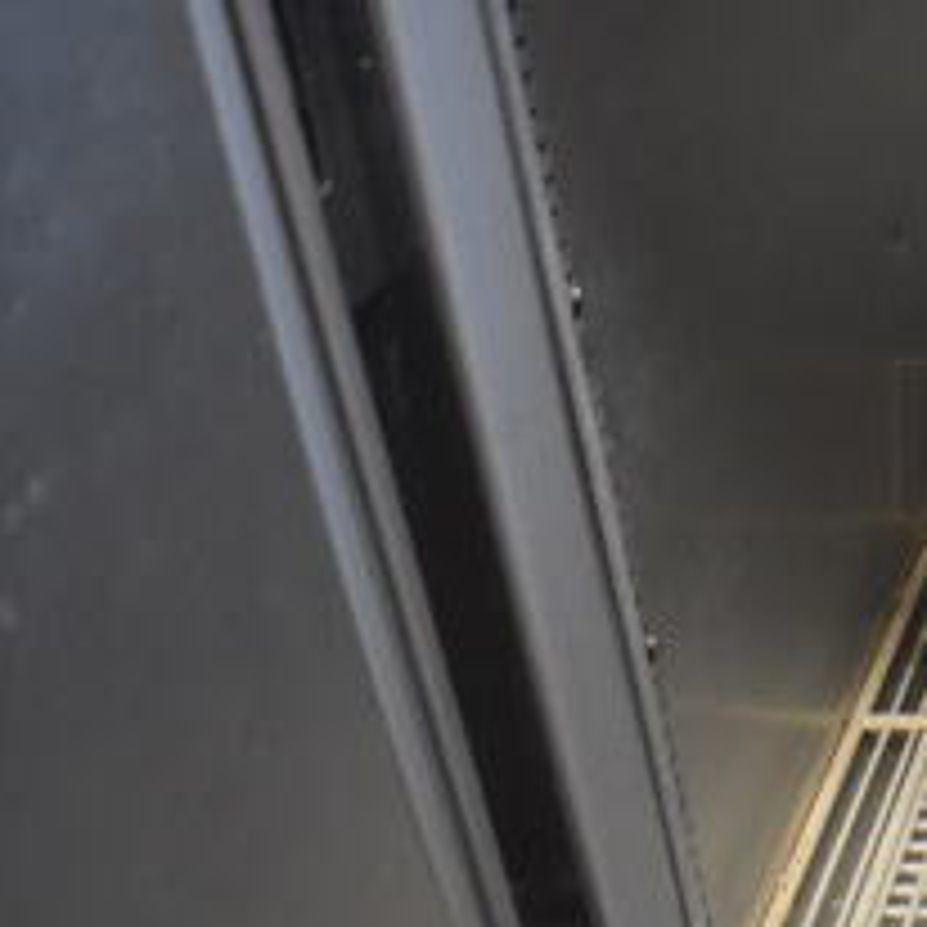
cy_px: 378
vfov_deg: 25.3
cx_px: 1368
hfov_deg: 21.5
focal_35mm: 68
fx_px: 2060
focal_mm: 18
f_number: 3.5
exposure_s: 1/125
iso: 3200
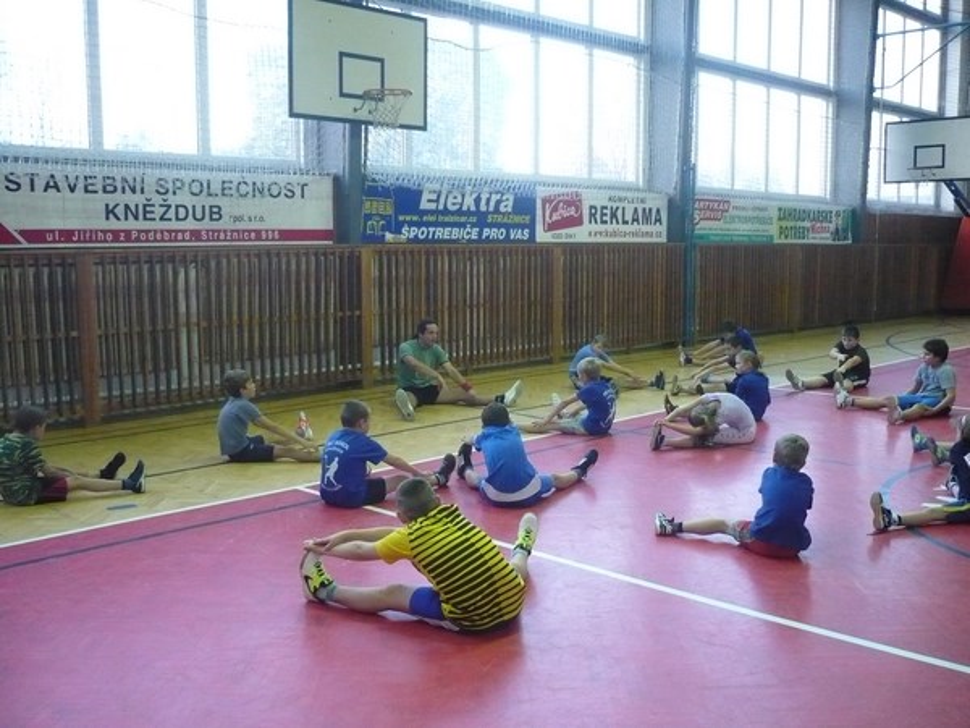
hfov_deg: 52.6
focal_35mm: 35
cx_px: 485
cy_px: 364
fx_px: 981
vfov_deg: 40.7
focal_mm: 5.8
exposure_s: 1/60
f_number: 2.8
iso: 640
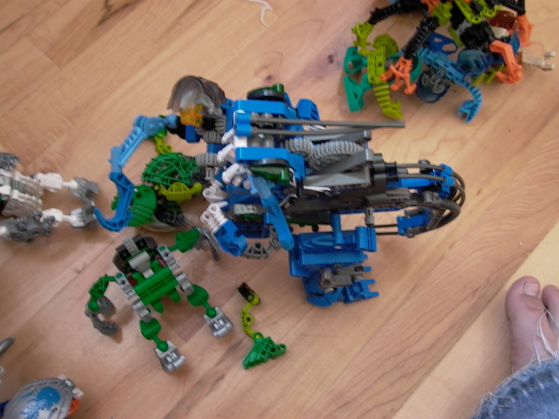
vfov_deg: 37.7
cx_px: 280
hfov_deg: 49.0
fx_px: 614
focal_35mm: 38
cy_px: 210
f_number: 2.13
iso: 100
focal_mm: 8.34
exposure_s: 1/12.2
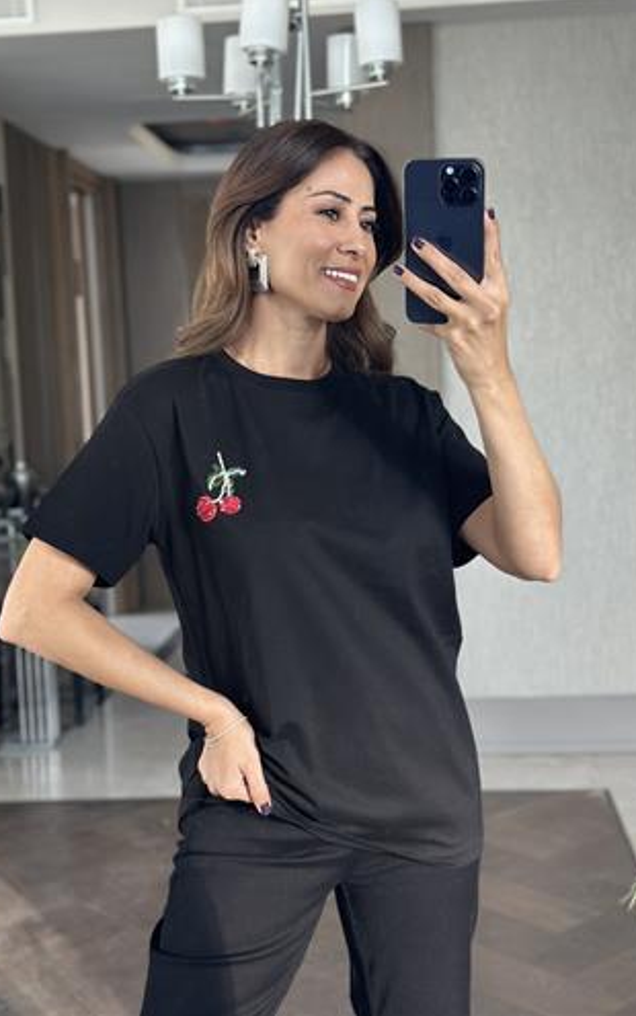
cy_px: 499
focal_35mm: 52
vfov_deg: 38.8
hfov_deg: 24.9
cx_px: 300
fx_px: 1440
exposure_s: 1/60
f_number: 1.78
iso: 125
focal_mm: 6.86
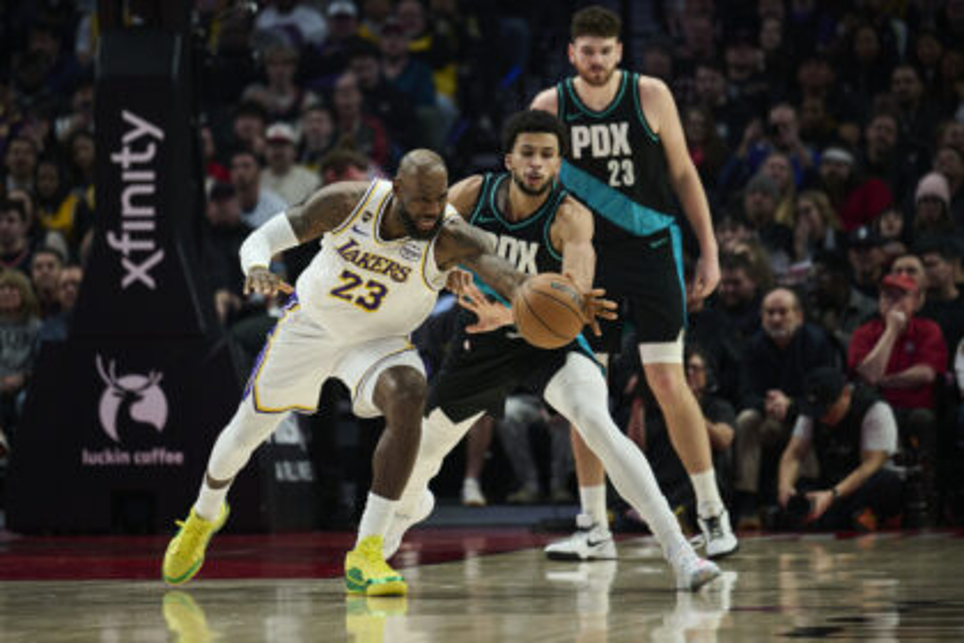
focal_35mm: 200
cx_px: 482
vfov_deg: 6.9
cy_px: 322
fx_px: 5355
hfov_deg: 10.3
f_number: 2.8
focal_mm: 200
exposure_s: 1/1600
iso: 3200
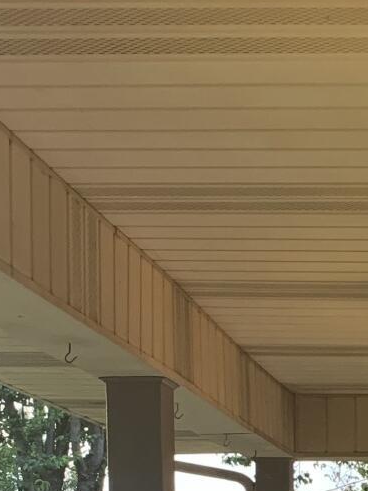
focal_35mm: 106
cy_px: 625
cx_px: 503
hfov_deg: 13.4
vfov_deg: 17.5
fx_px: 1503
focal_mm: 4.25
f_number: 1.8
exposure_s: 1/60
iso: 100
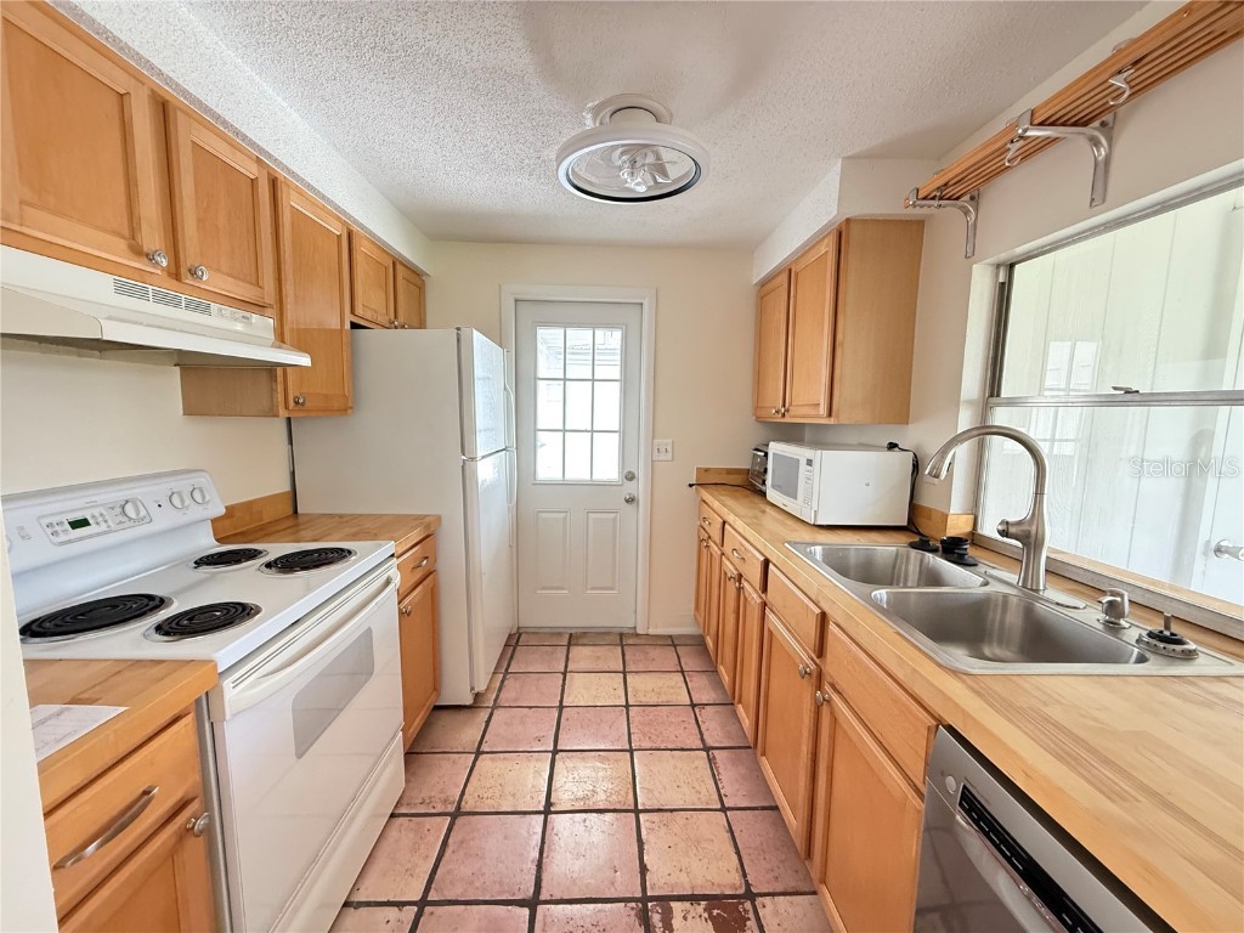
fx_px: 503
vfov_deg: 85.7
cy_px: 466
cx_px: 622
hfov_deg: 102.1
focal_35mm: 14
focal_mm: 2.22
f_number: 2.2
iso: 500
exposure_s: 1/60
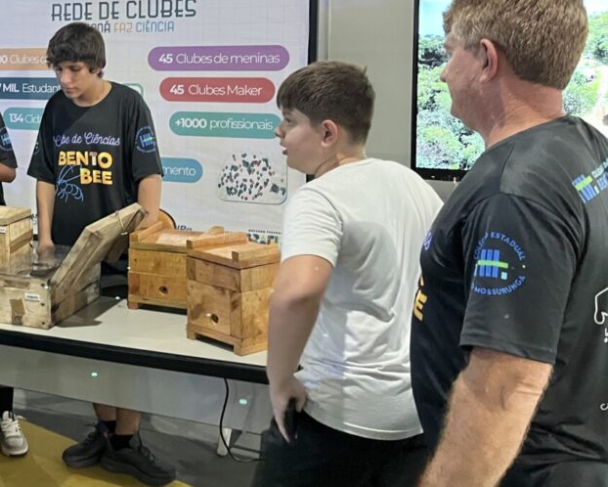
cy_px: 116
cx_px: 0
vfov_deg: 29.2
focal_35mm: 51
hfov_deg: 33.5
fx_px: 918
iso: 400
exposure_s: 1/40
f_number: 1.6
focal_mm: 5.1
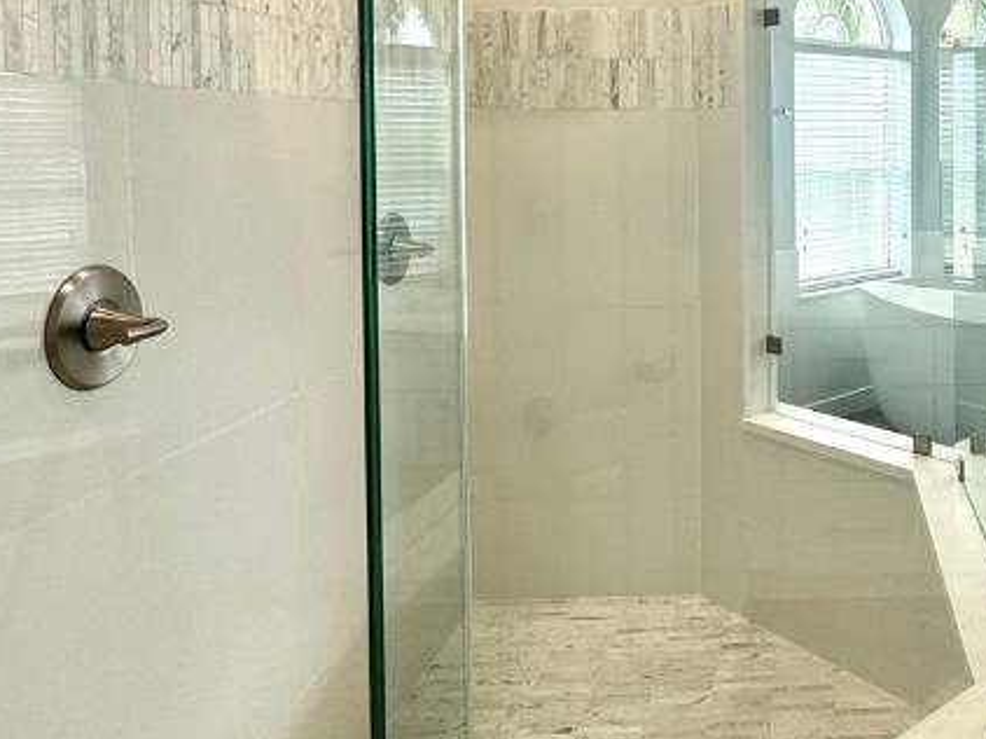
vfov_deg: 40.3
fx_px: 968
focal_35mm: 34
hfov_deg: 48.8
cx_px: 869
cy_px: 161
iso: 64
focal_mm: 2.22
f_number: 2.2
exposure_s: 1/120
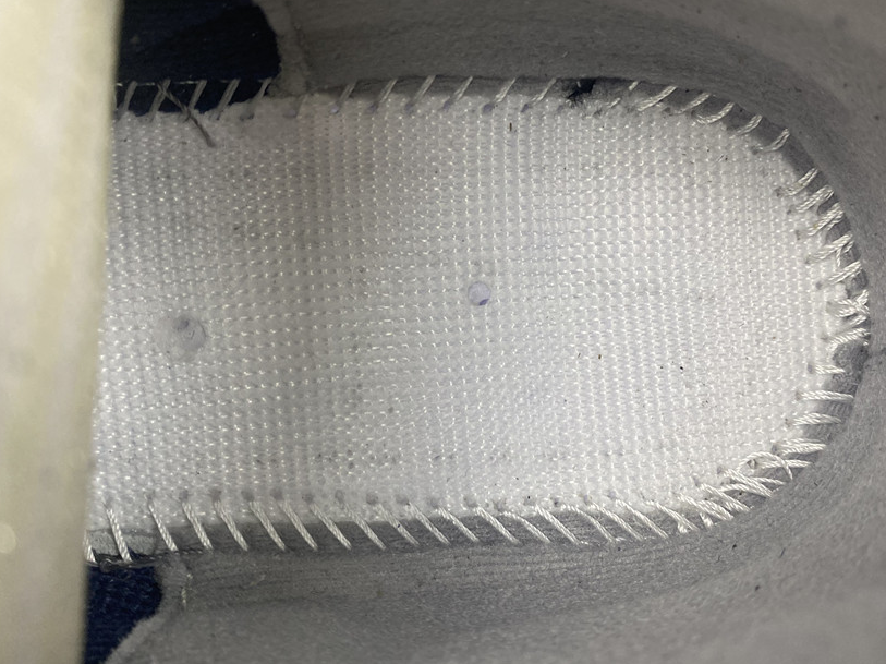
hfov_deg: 56.7
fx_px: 819
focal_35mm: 32
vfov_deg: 44.0
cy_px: 283
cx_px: 498
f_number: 1.8
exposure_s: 1/50
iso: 160
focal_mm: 4.25
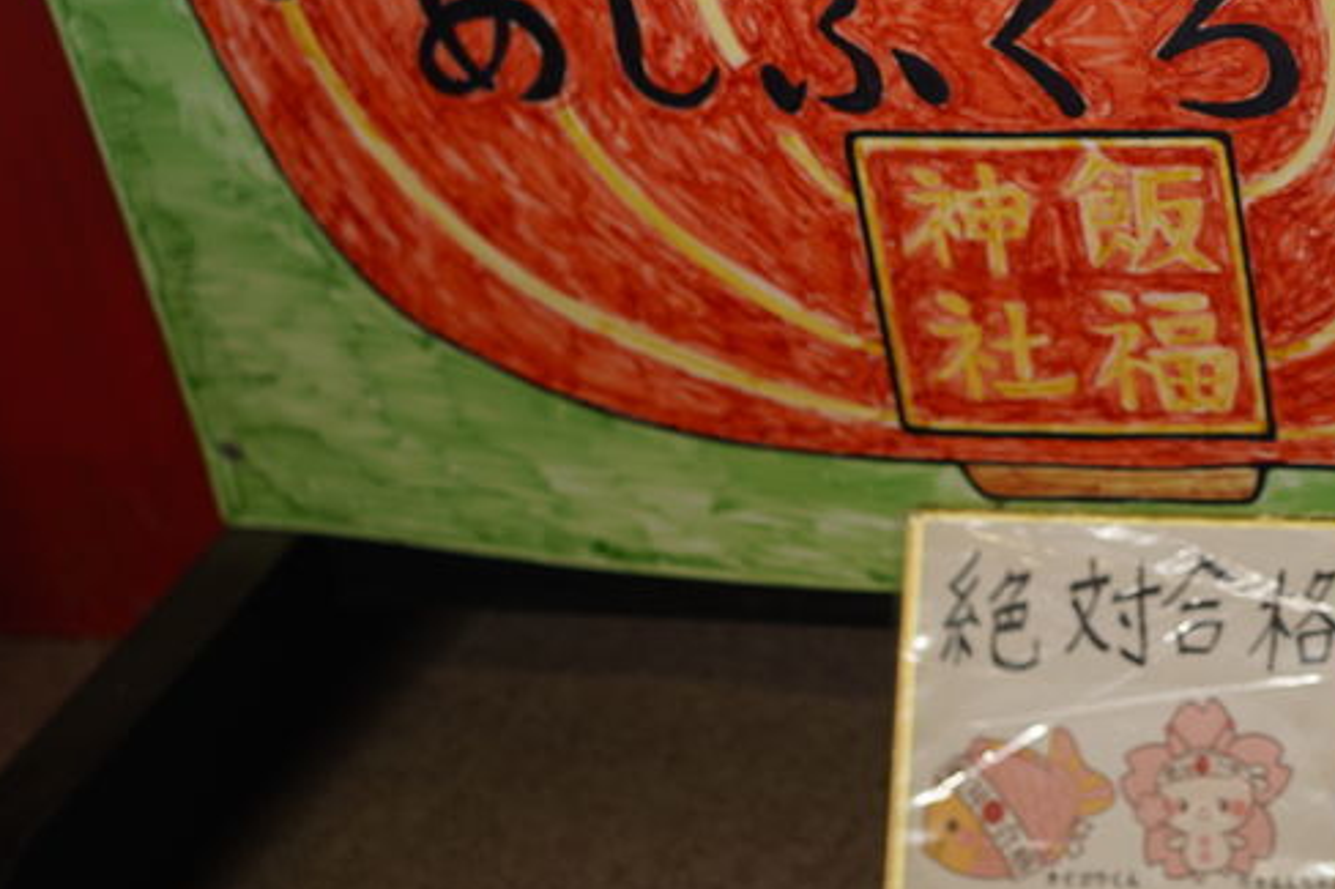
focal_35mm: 86
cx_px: 1398
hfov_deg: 22.5
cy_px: -107
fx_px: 3188
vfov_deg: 15.4
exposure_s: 1/60
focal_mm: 35
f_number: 3.5
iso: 100
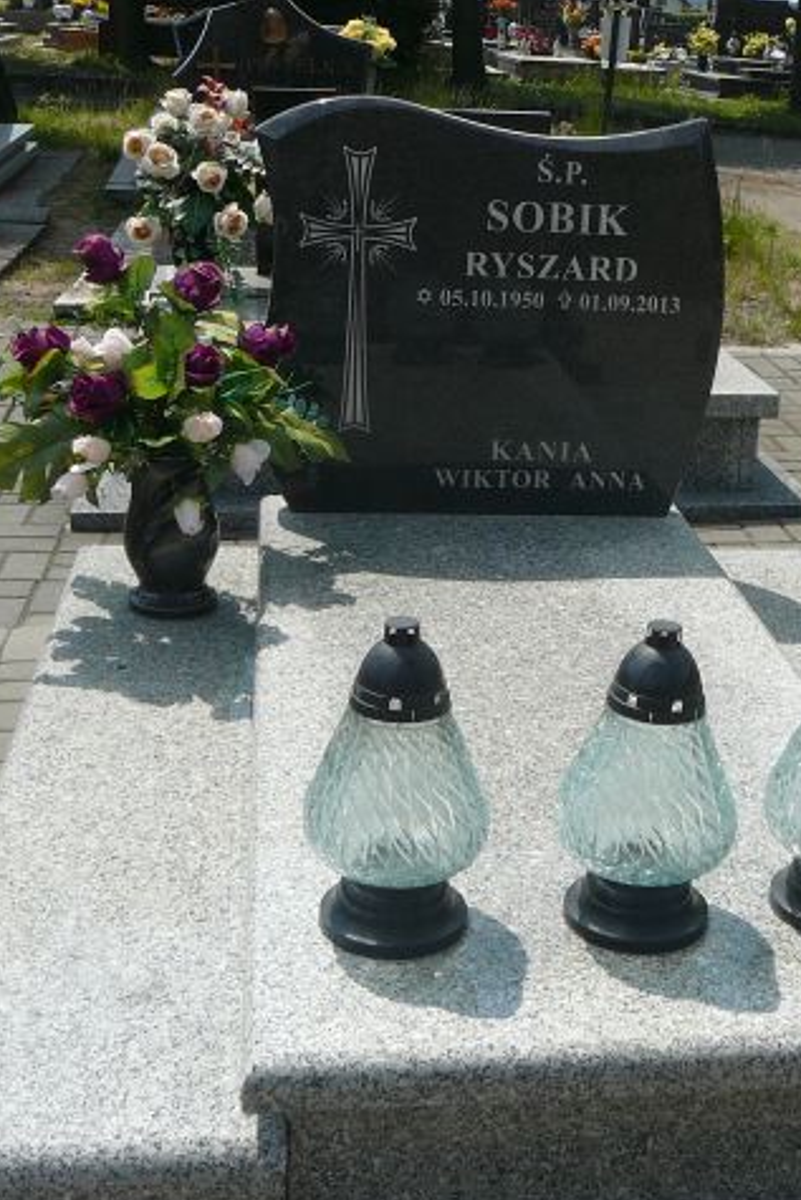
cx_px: 558
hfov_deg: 27.3
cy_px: 604
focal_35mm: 49
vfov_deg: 40.3
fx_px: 1634
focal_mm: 5.2
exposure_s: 1/500
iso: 80
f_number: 5
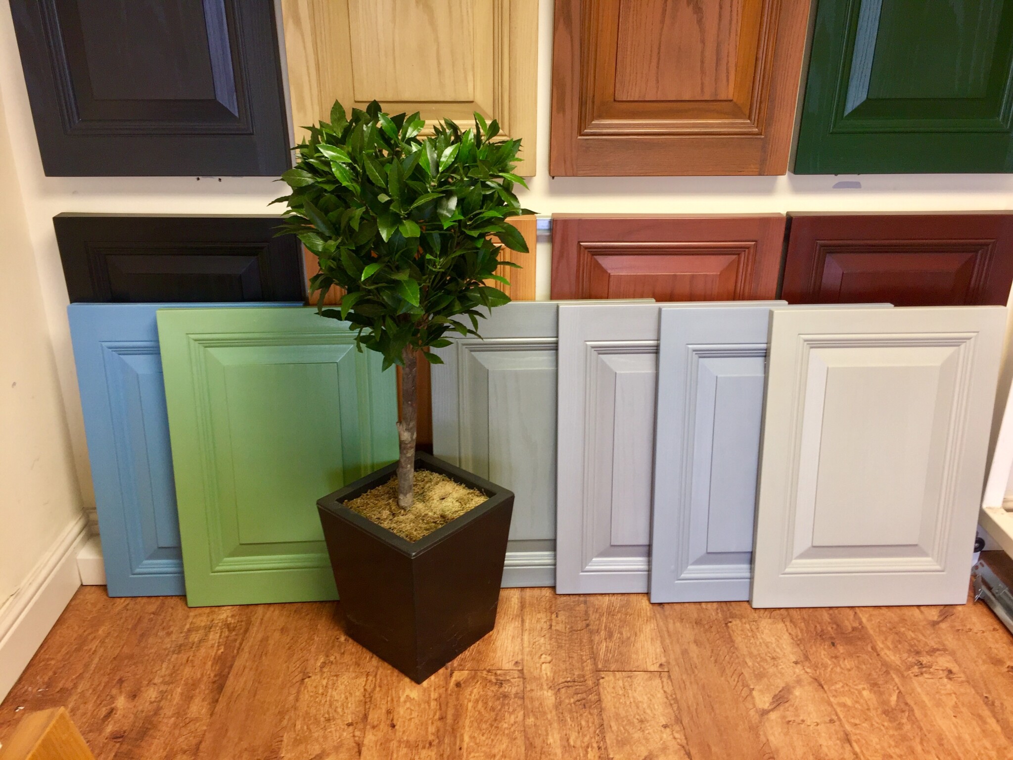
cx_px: 506
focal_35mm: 29
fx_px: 849
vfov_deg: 48.2
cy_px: 380
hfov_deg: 61.7
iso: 40
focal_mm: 4.15
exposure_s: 1/50
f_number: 2.2
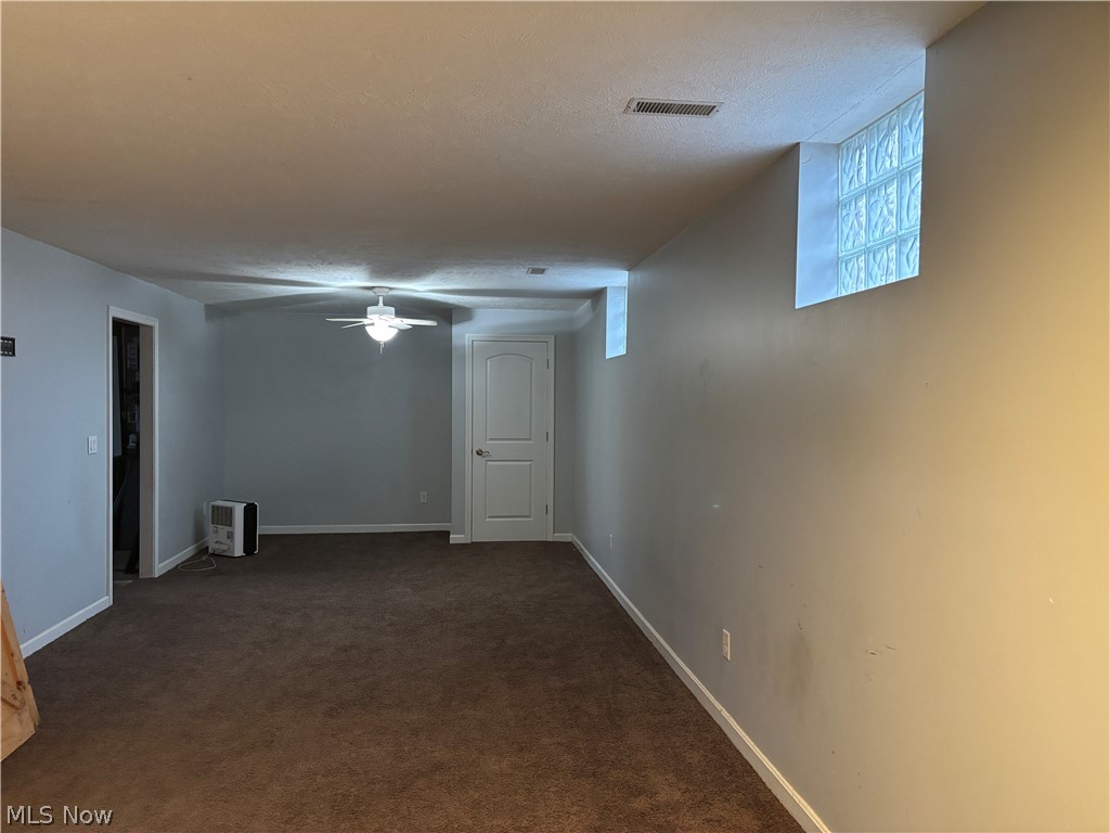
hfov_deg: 67.3
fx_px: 834
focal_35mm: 26
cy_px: 416
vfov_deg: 53.1
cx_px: 555
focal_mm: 5.96
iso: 400
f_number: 1.6
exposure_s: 1/40
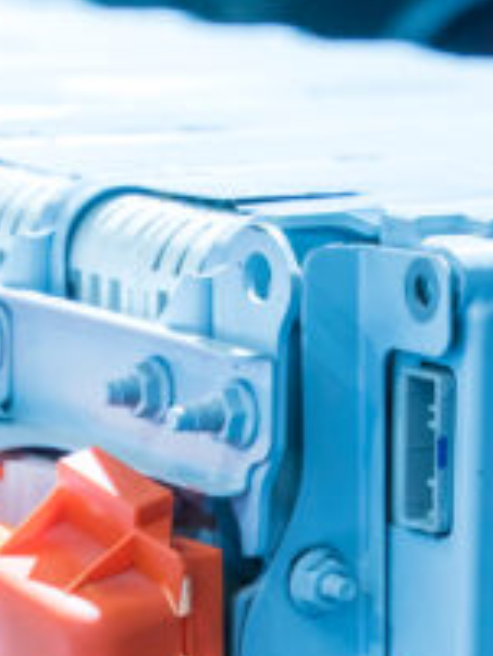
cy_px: 653
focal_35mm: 180
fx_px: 3414
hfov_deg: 8.3
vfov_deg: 10.9
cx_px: 251
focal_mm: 54
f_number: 5.6
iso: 800
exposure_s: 1/160
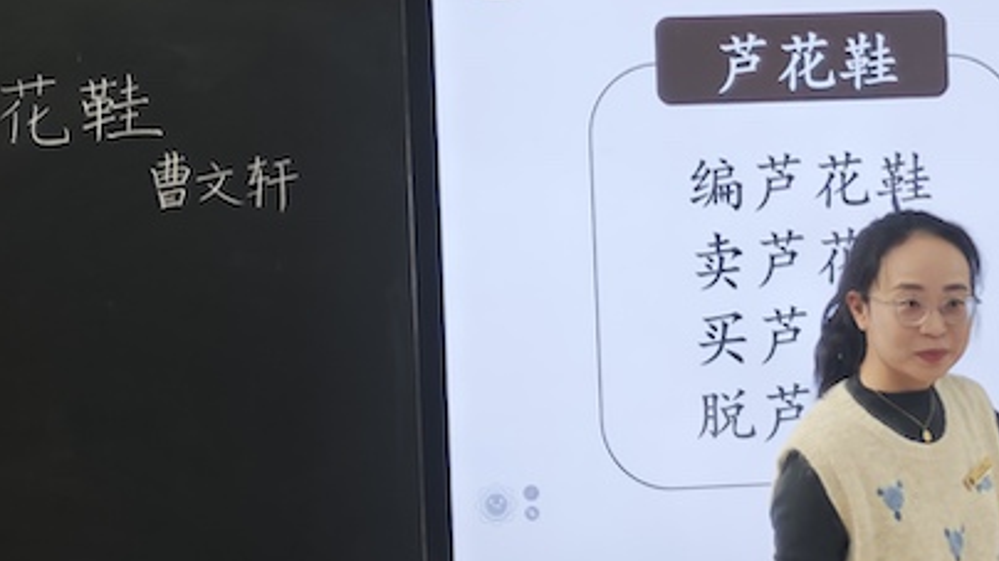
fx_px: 4952
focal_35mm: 187
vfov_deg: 6.5
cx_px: 697
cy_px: 187
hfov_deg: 11.5
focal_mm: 6.68
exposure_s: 1/120
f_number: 1.44
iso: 100
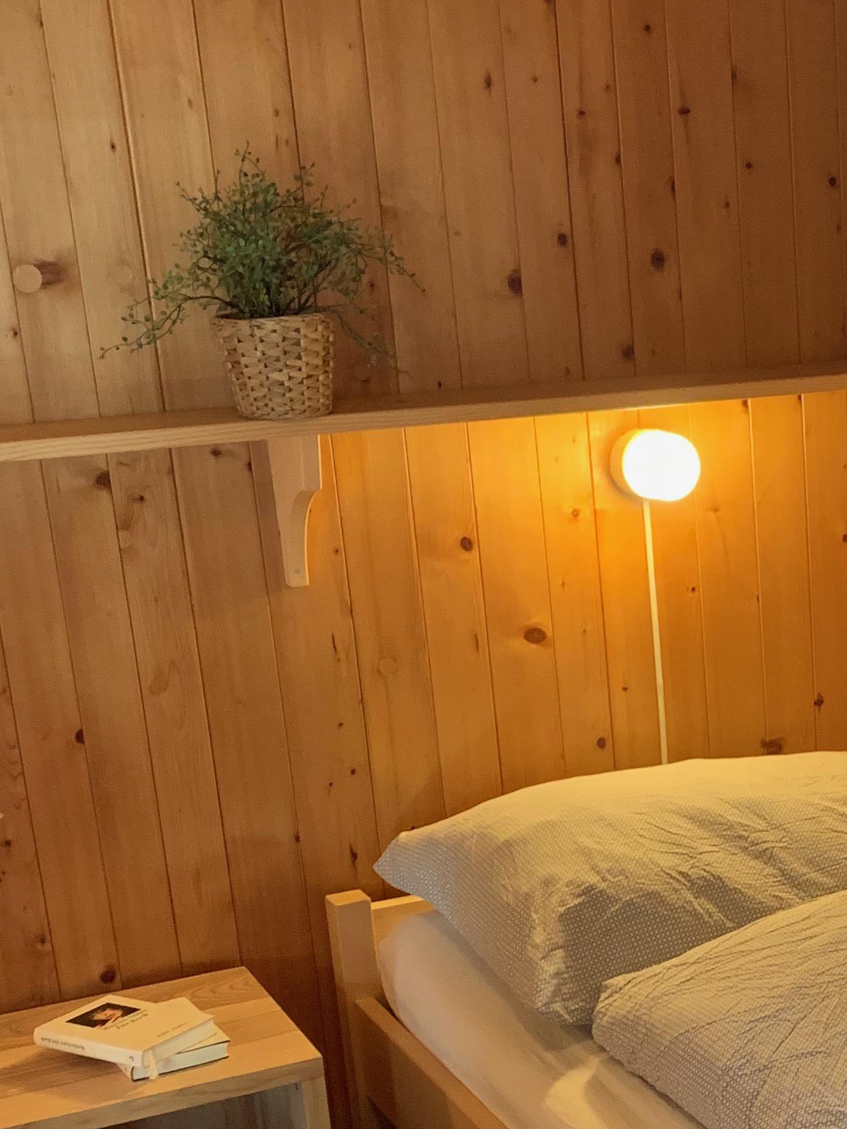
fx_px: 2055
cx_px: 879
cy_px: 896
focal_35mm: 63
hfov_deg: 22.3
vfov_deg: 30.0
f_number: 1.8
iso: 250
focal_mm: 4.25
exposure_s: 1/33
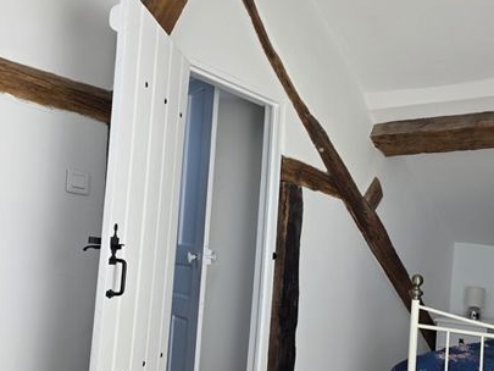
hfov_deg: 45.7
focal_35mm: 40
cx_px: 348
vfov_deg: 35.6
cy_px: 251
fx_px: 571
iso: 40
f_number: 1.7
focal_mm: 6.3
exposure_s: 1/180
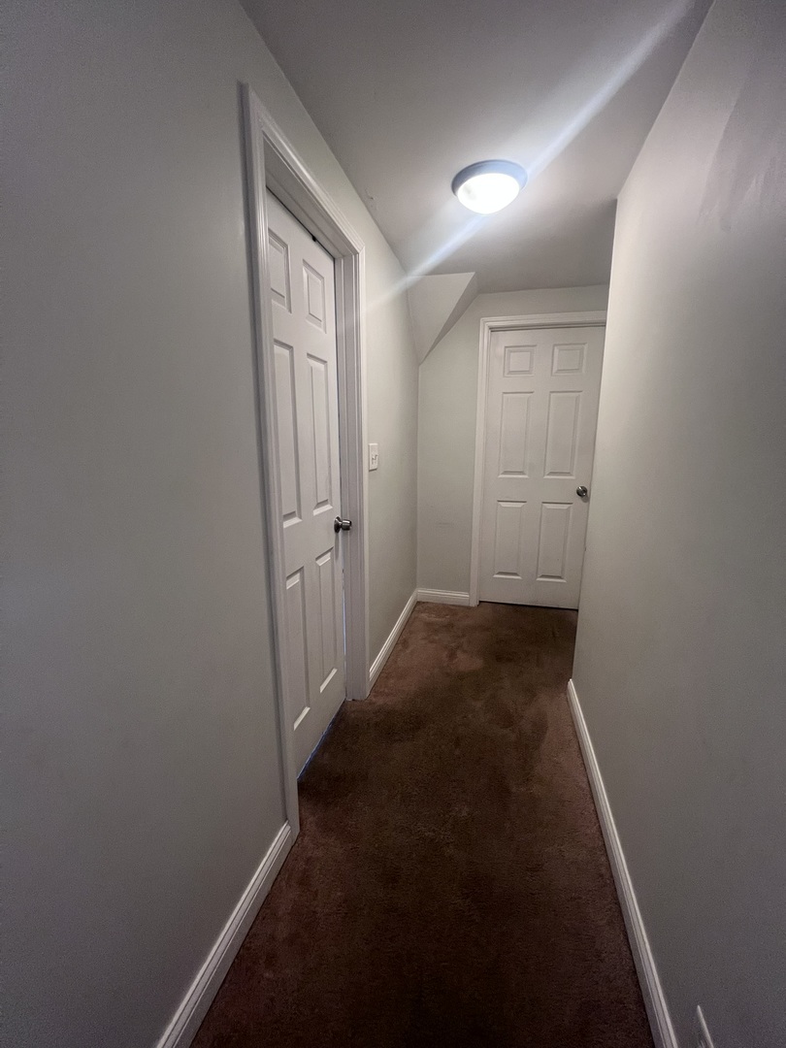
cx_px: 393
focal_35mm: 13
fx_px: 394
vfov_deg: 106.2
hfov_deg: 89.9
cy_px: 524
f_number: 1.8
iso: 400
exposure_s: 1/60
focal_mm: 1.57
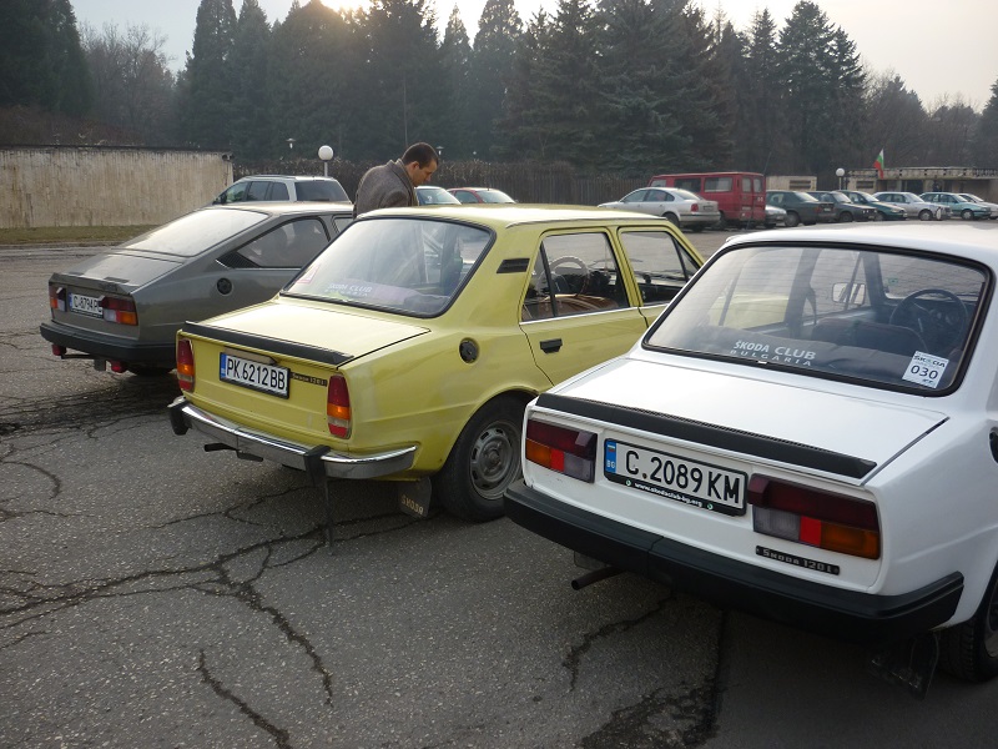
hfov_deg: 55.4
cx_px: 499
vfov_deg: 42.9
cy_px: 374
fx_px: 951
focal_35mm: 33
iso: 80
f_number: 2.8
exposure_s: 1/200
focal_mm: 5.5
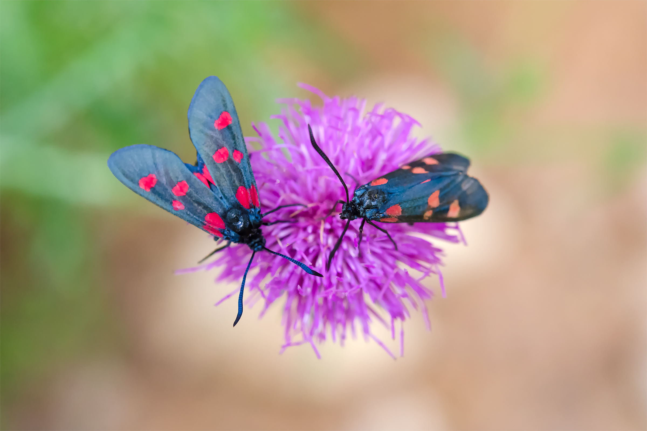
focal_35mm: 90
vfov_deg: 15.2
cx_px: 324
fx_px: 1617
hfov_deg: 22.6
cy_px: 216
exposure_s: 1/400
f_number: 6.3
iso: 2000
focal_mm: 60
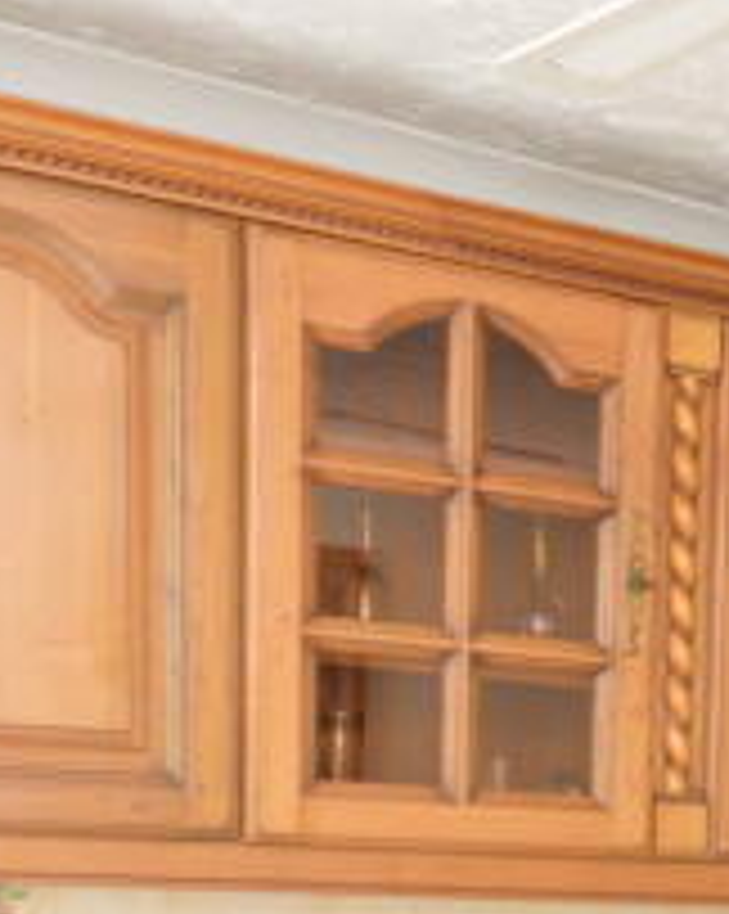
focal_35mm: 71
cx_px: 1246
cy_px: 1056
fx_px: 1918
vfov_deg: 24.6
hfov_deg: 17.9
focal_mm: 10
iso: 800
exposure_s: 1/60
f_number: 7.1
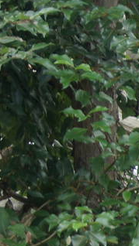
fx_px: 2329
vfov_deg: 6.0
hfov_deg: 3.3
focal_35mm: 356
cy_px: 340
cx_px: 558
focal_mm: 45
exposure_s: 1/80
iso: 125
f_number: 5.6
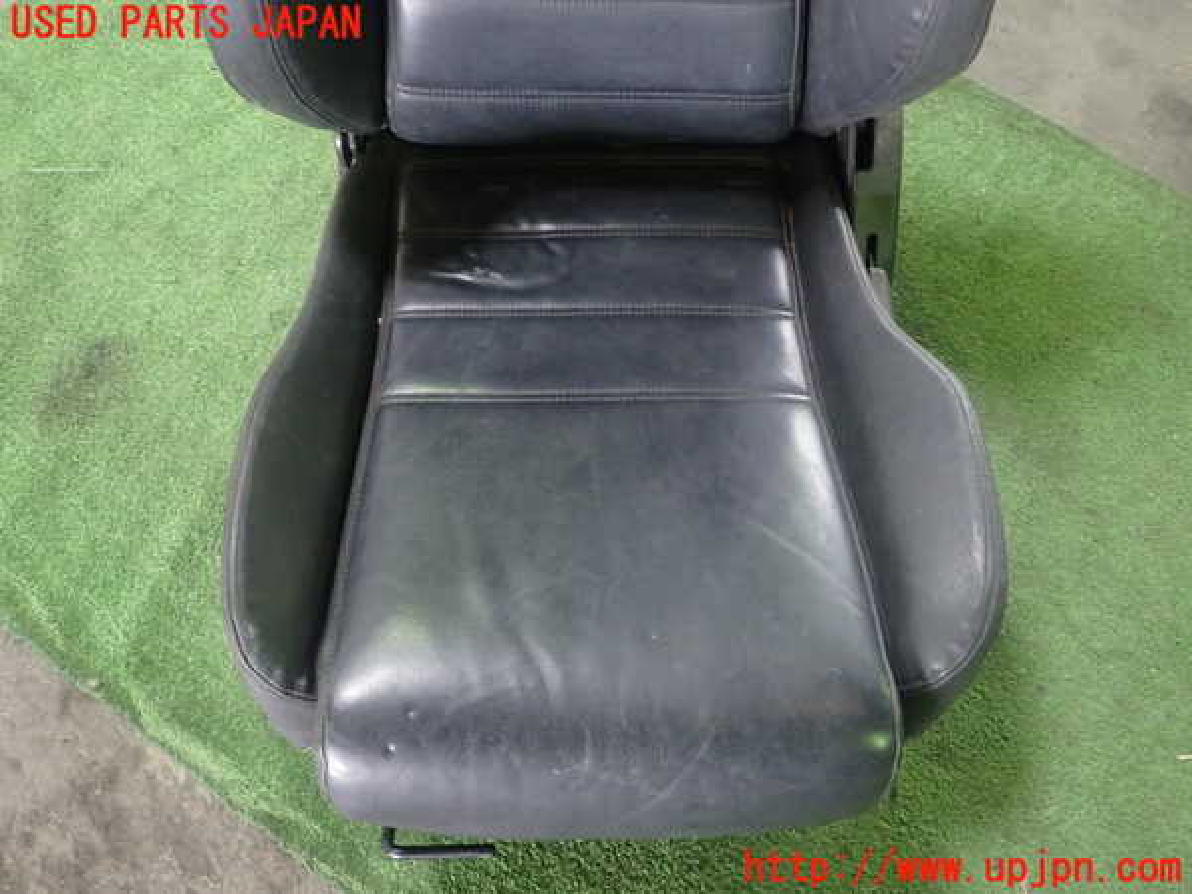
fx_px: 1033
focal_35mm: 30
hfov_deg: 60.0
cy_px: 447
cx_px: 596
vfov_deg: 46.8
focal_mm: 5.4
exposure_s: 1/30
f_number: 2.3
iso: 500
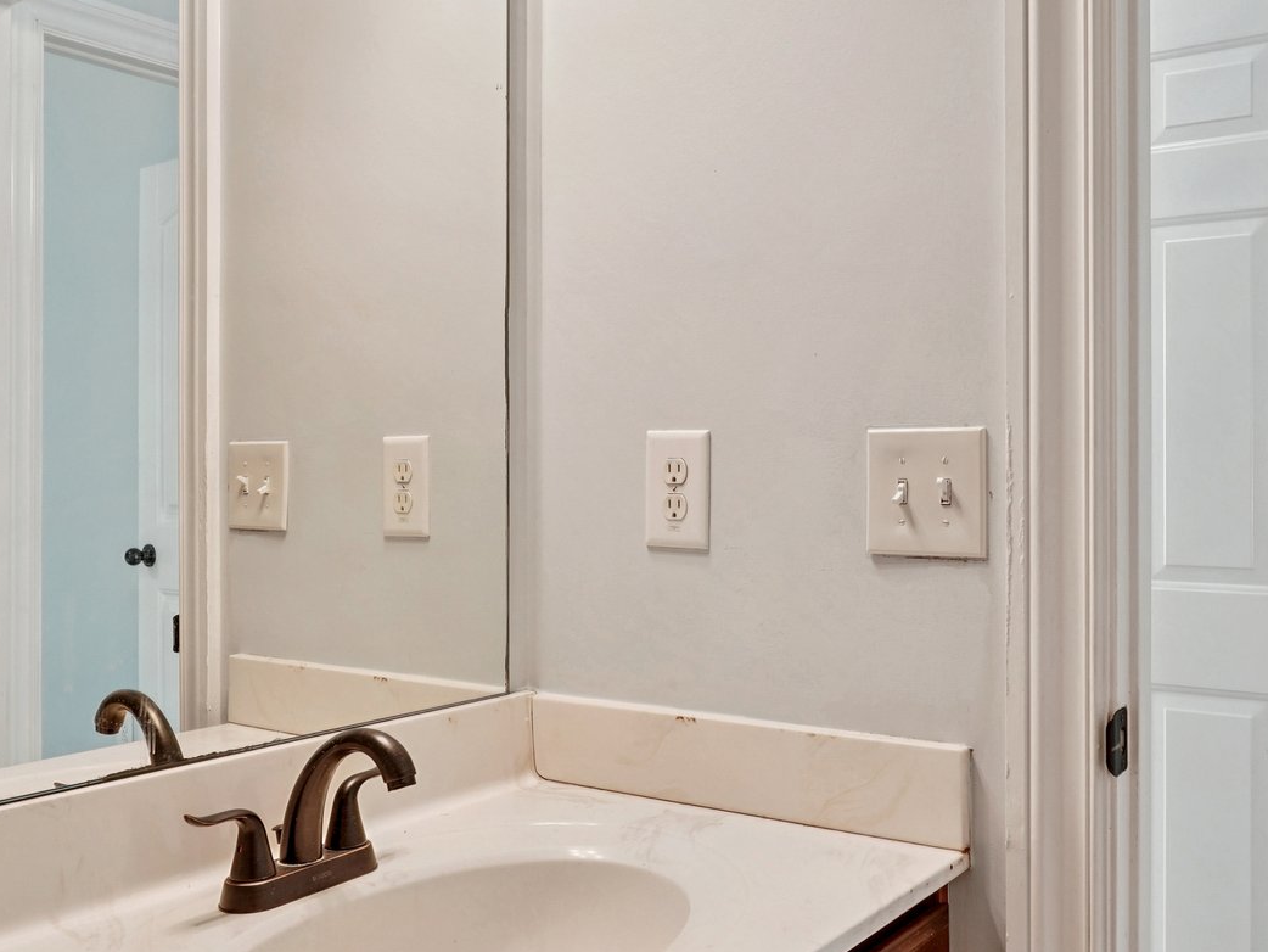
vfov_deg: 40.8
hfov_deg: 52.5
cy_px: 451
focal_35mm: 35
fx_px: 1280
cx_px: 734
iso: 800
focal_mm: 18.5
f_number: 8
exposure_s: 1/25
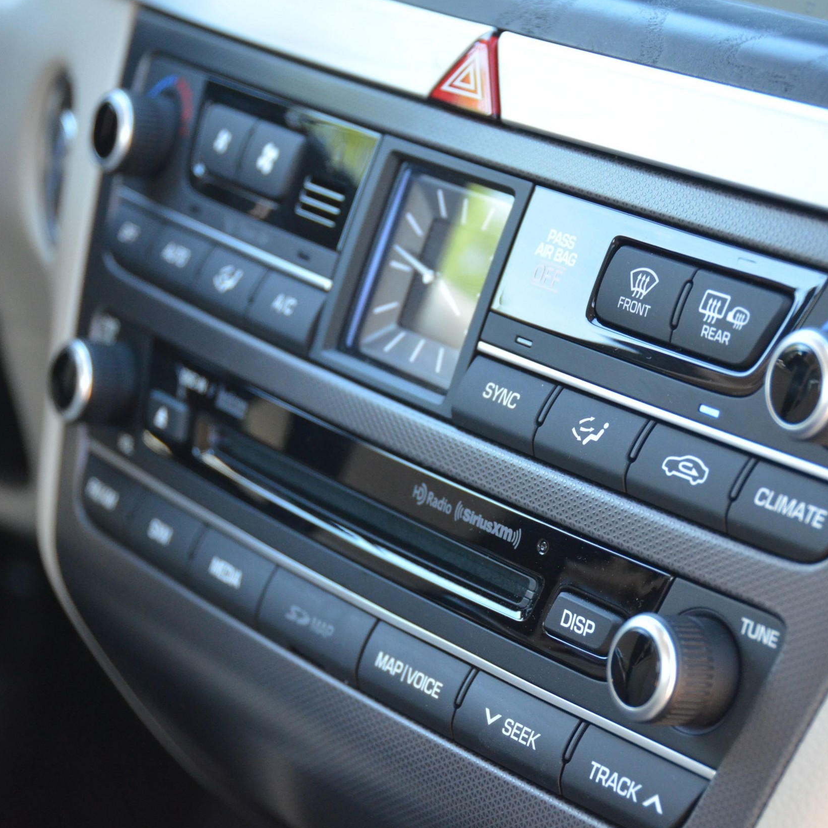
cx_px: 488
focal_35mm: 135
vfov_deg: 12.9
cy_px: 414
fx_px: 3653
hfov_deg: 12.9
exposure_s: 1/250
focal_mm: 70
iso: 1600
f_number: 5
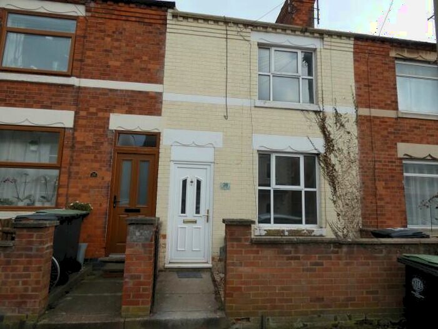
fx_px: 253
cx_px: 219
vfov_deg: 66.0
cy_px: 164
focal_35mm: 20
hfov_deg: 81.7
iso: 80
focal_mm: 3.6
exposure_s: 1/500
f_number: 2.8
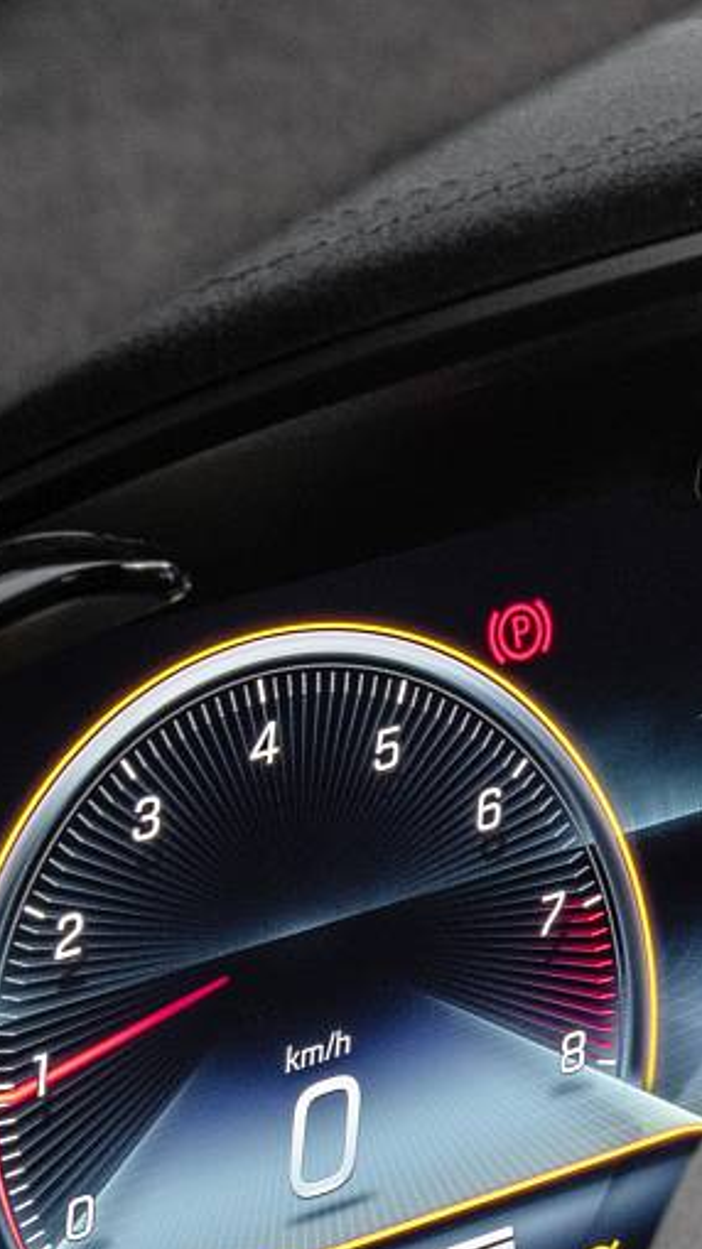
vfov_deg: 10.0
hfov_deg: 5.5
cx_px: 1691
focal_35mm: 214
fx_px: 7088
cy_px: 1260
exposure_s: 1/3
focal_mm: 52
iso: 400
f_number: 16
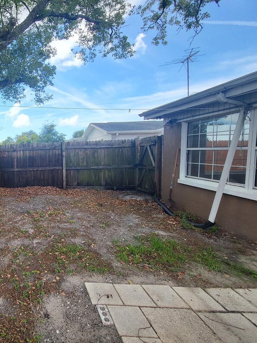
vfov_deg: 87.7
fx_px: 178
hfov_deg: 61.0
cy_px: 166
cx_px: 28
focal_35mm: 18
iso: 32
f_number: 2.2
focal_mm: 1.74
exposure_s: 1/351
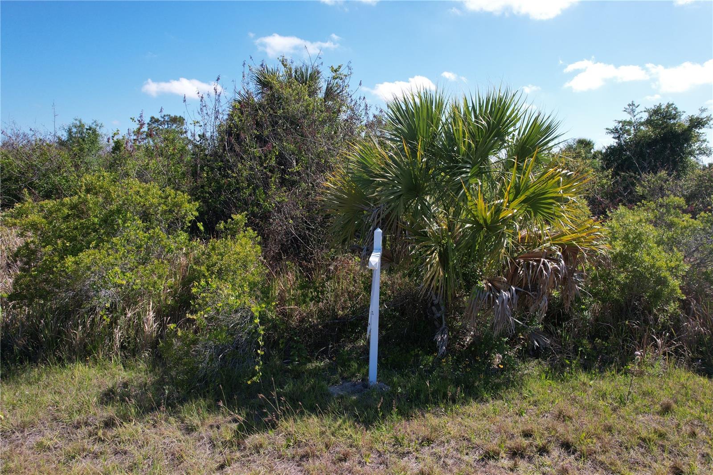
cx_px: 356
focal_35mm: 22
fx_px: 436
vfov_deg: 57.2
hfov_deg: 78.6
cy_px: 238
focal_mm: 8.38
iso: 100
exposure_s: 1/1500
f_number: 2.8
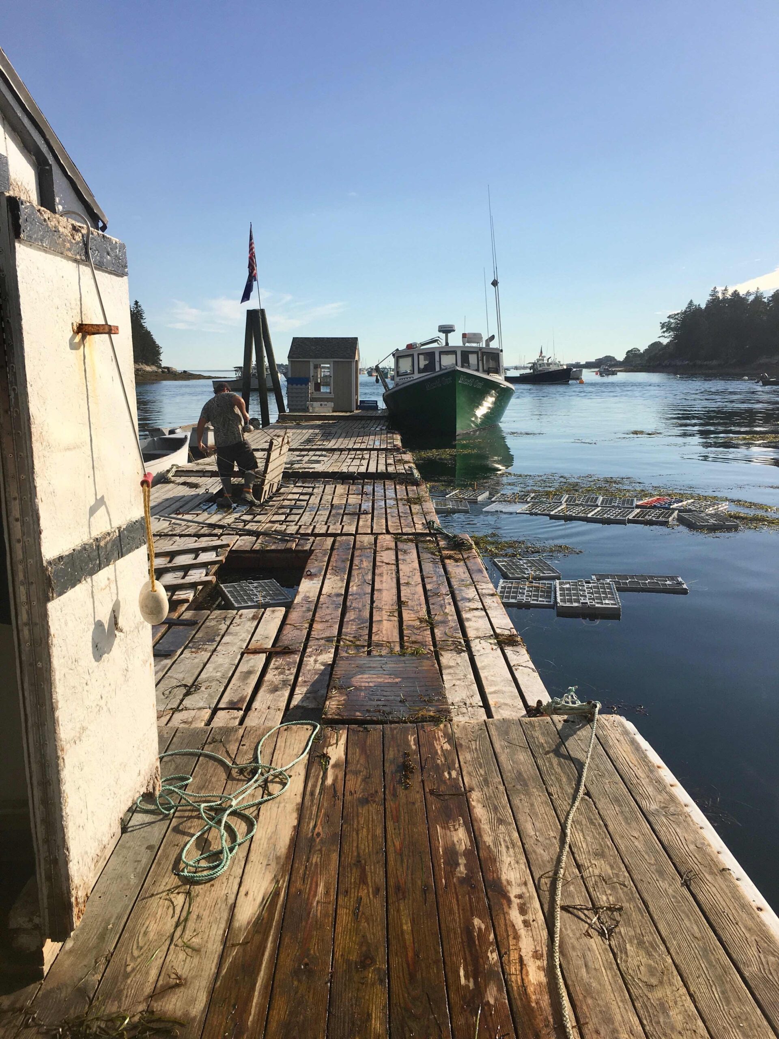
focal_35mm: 29
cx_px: 390
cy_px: 520
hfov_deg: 48.2
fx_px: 870
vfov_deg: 61.7
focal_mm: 4.15
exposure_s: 1/1876
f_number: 2.2
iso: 25
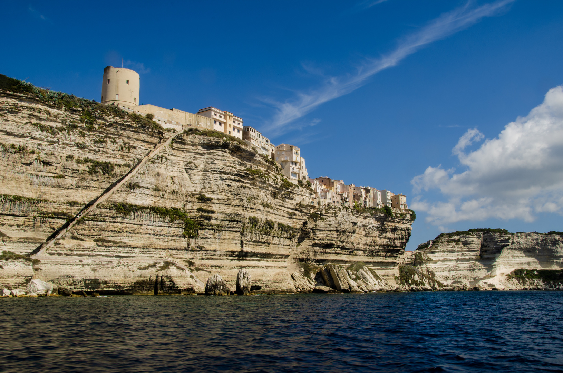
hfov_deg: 57.3
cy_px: 186
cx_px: 282
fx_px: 515
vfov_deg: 39.8
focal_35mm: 33
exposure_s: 1/40
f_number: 18
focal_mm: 22
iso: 100
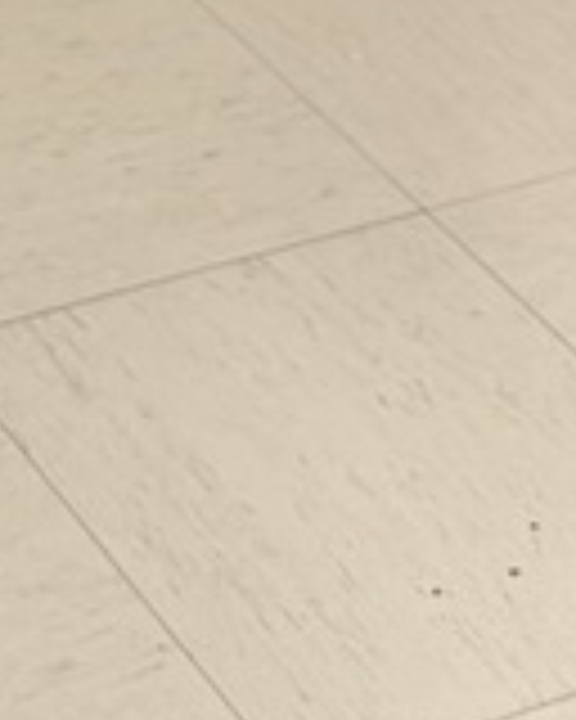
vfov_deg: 12.2
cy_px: -410
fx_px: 3196
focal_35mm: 150
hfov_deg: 9.5
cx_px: -644
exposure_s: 1/60
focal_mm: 6.76
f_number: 1.78
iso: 125
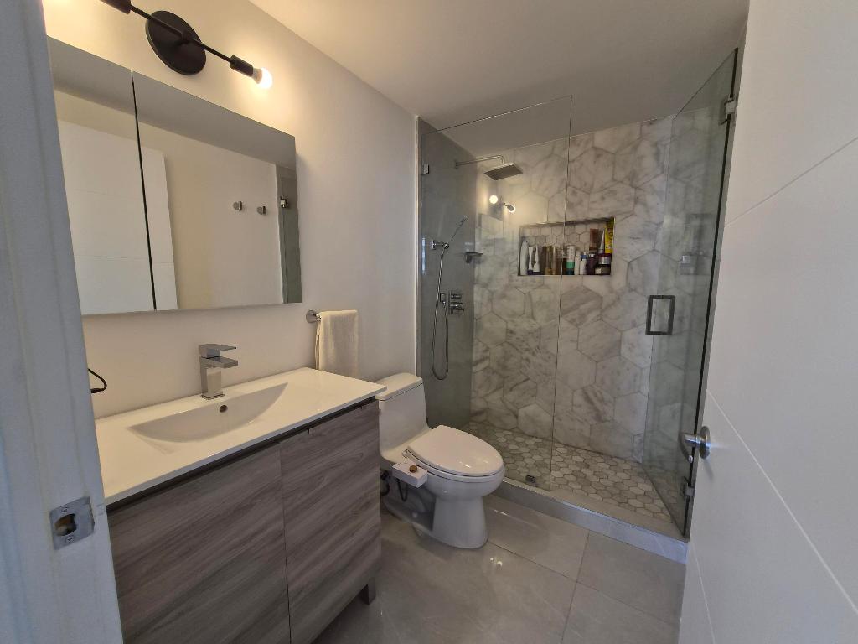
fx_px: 322
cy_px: 322
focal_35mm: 13
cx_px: 429
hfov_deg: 106.2
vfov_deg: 89.9
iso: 80
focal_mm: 1.7
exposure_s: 1/60
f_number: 2.2
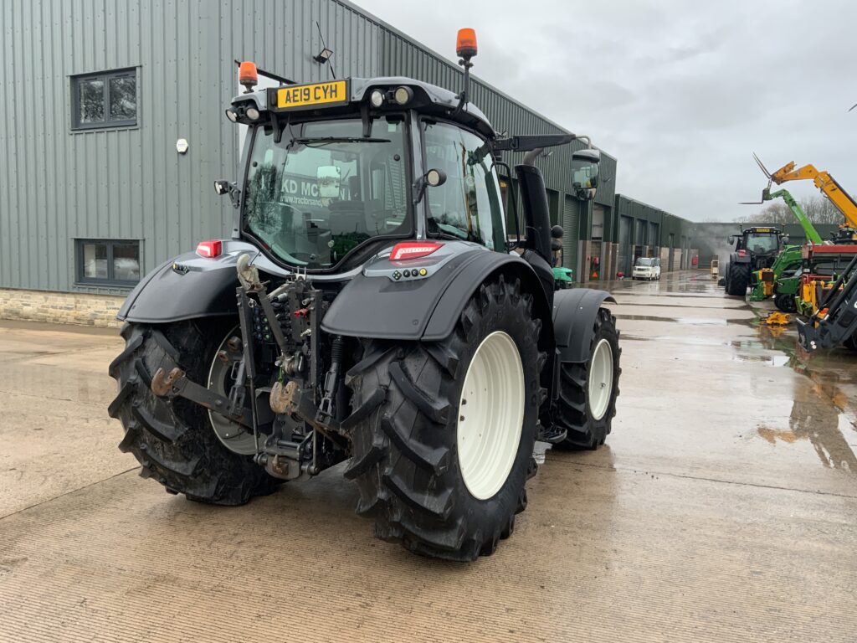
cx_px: 428
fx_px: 718
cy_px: 322
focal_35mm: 29
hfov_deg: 61.7
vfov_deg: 48.2
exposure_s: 1/122
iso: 50
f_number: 1.8
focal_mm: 3
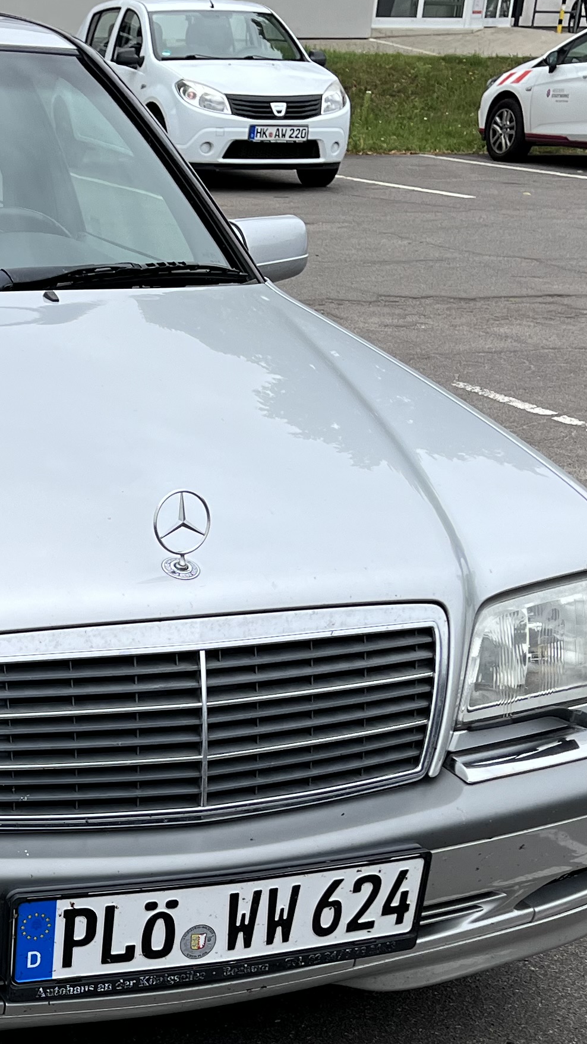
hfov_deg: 17.6
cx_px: -138
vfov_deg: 31.7
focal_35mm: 65
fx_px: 1799
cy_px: 794
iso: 50
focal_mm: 5.1
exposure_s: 1/1266
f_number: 1.6
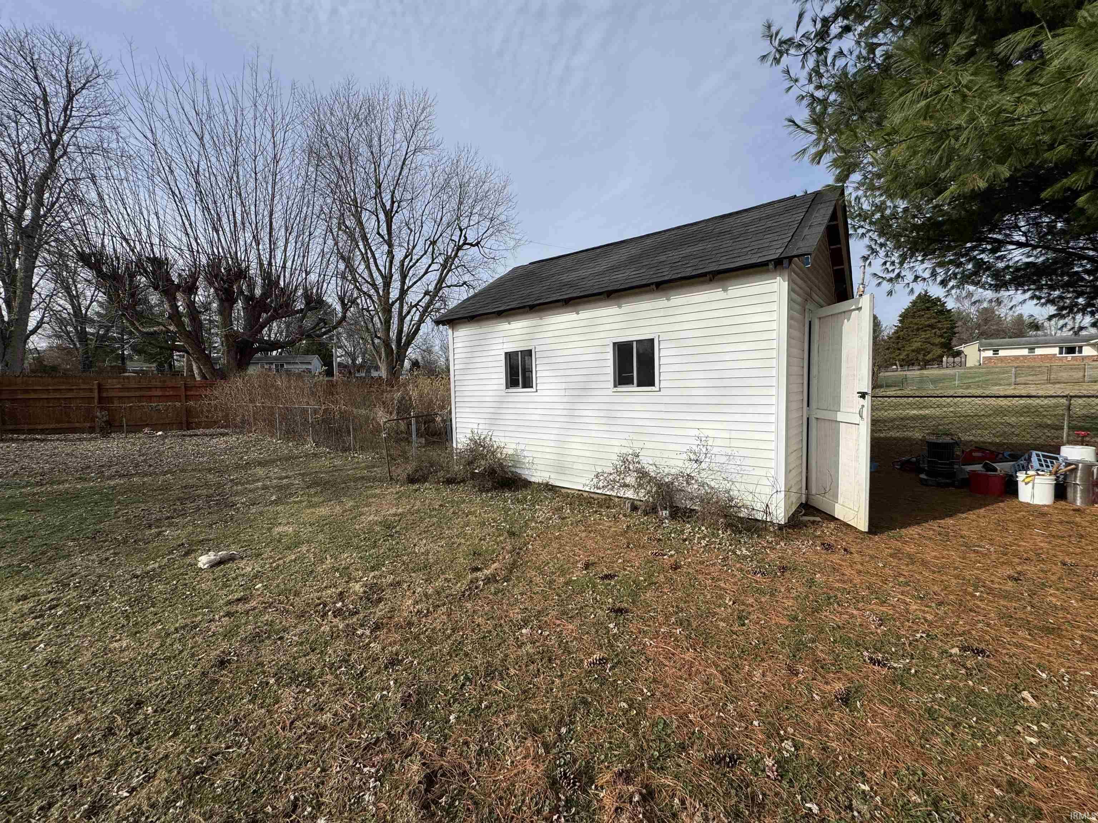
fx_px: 444
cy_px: 412
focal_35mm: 14
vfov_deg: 85.7
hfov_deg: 102.1
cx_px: 549
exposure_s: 1/3906
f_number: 2.2
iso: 50
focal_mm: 2.22
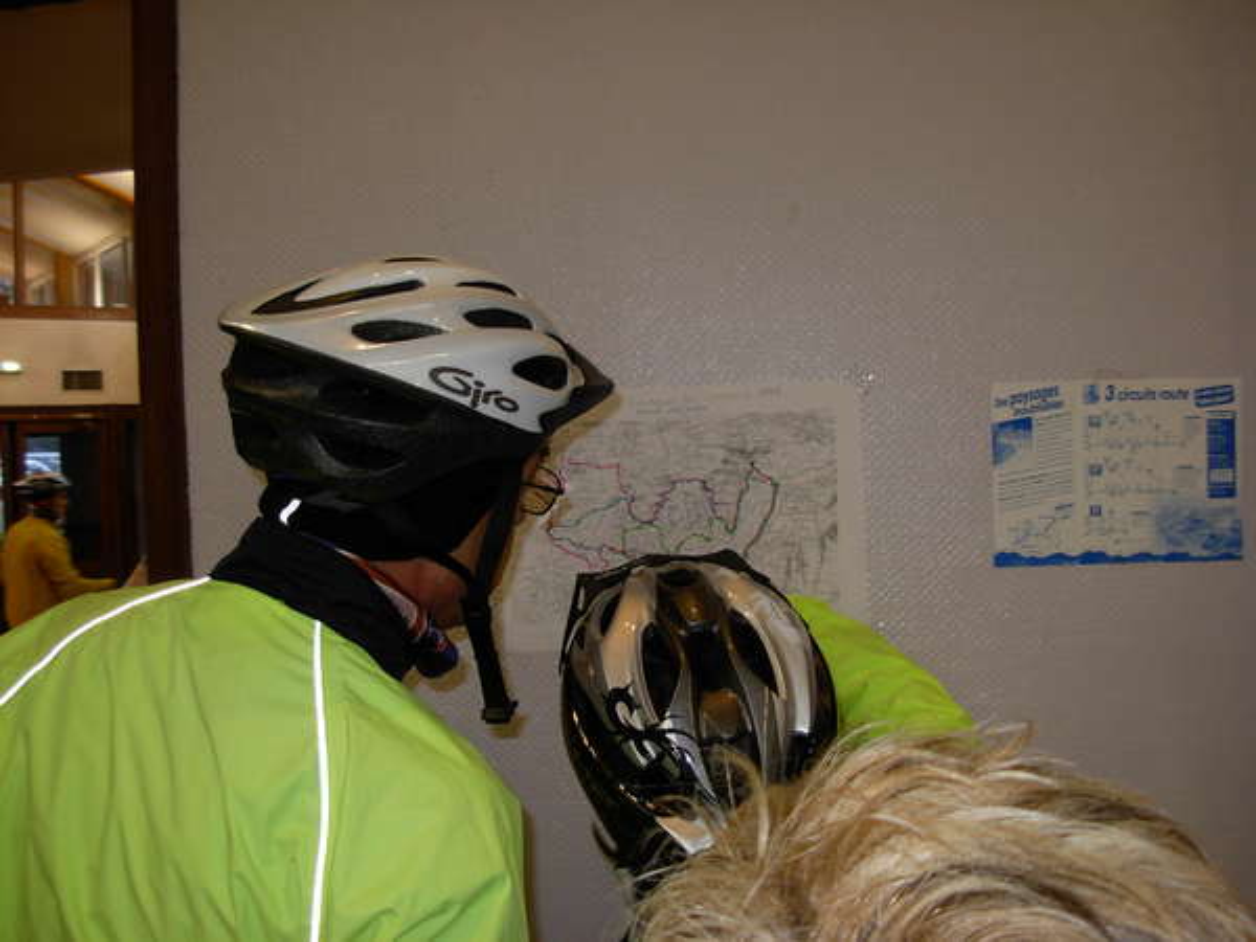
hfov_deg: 49.0
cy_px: 471
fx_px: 1379
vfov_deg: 37.7
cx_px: 628
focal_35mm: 38
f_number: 2.9
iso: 79
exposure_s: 1/22.6
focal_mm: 6.3
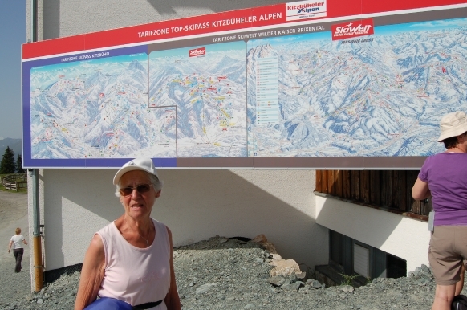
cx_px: 234
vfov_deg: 38.8
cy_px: 153
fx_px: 440
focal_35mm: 34
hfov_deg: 55.9
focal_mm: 22
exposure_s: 1/500
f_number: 11
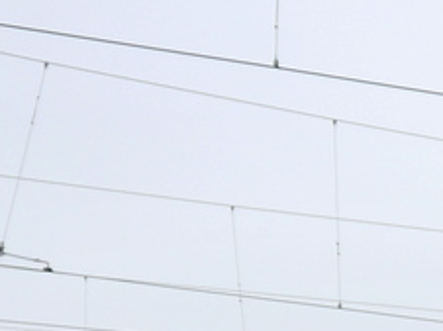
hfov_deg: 9.3
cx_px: 847
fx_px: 2582
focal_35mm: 202
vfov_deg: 7.2
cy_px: 580
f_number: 5
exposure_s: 1/160
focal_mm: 19
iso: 160
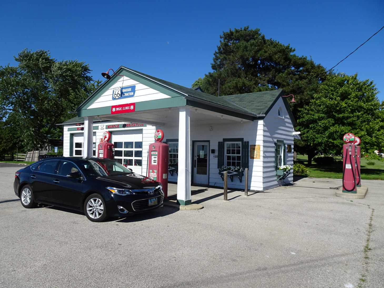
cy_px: 144
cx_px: 192
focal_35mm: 24
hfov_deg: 71.6
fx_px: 266
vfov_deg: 56.8
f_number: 3.5
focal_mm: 4.1
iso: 80
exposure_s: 1/1250
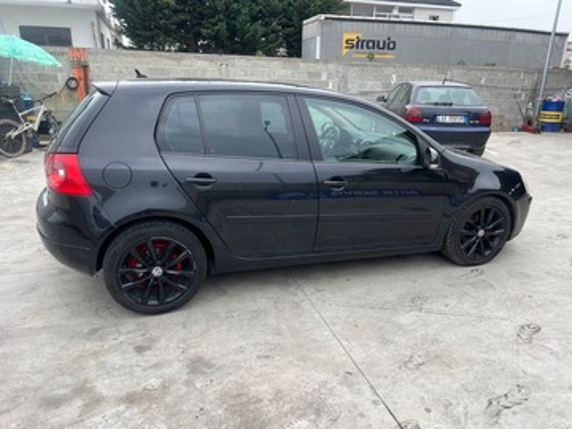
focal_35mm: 26
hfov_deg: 67.3
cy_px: 214
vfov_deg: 53.1
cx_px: 286
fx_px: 430
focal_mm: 5.7
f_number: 1.5
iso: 50
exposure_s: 1/539
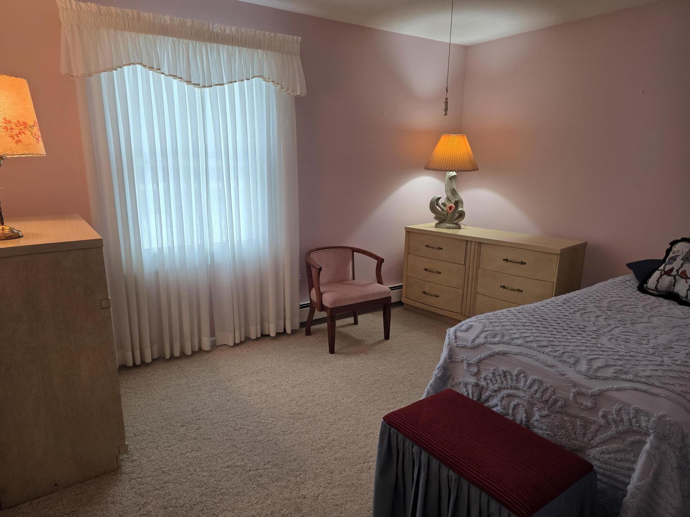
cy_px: 258
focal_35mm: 23
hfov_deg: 73.9
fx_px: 458
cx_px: 345
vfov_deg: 58.9
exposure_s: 1/120
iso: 125
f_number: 1.7
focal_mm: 6.3
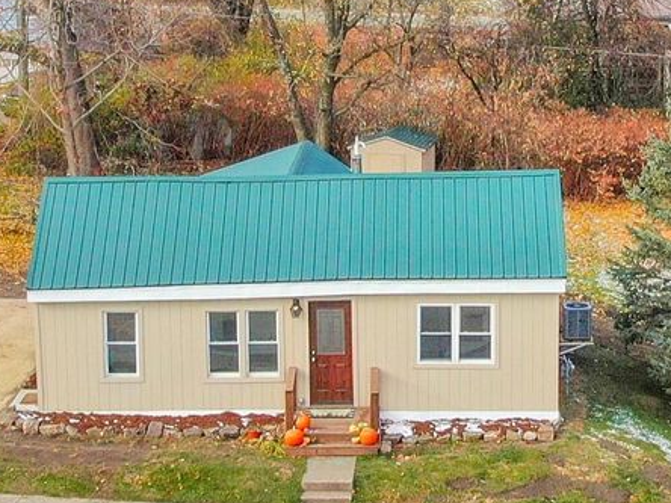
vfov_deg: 51.3
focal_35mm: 27
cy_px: 265
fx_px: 523
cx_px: 308
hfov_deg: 65.2
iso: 100
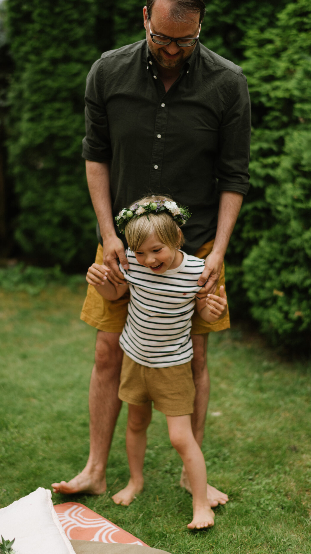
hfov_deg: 19.7
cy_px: 277
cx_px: 147
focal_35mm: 61
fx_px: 894
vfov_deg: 34.4
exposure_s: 1/4000
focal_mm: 58
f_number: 1.6
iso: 200
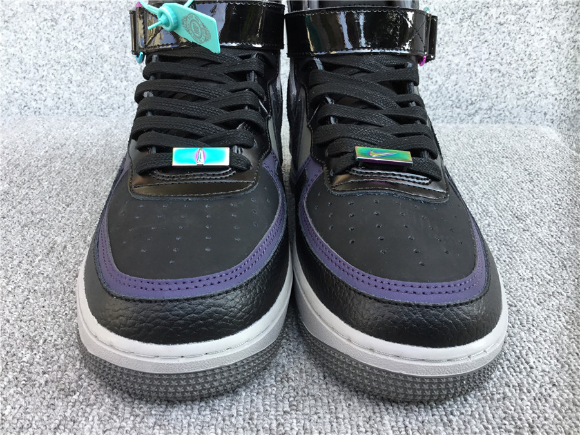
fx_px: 519
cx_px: 290
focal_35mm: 31
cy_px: 218
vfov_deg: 45.4
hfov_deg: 58.4
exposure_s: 1/100
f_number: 2.4
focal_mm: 3.3
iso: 40
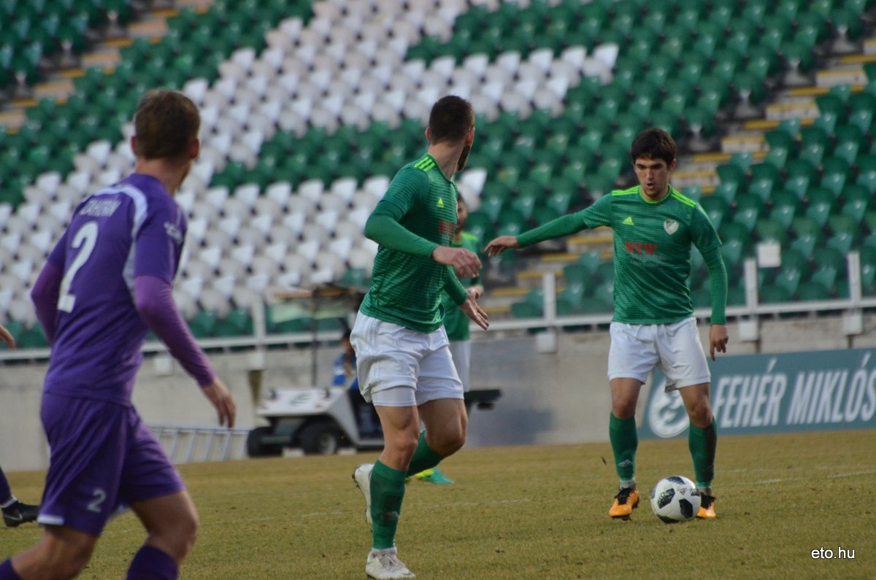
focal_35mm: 450
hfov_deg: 4.6
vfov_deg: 3.0
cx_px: 438
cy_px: 290
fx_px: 10928
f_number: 5.6
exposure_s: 1/500
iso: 1250
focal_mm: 300
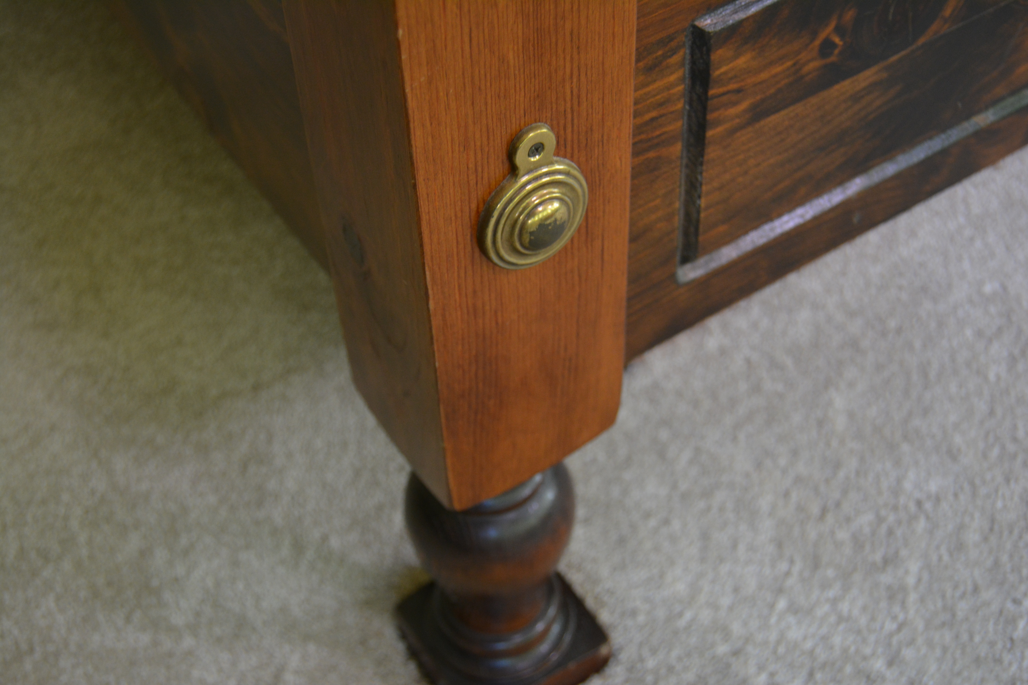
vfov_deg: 26.5
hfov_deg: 38.9
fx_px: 1456
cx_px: 514
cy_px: 342
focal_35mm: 51
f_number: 4.5
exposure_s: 1/60
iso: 800
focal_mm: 34
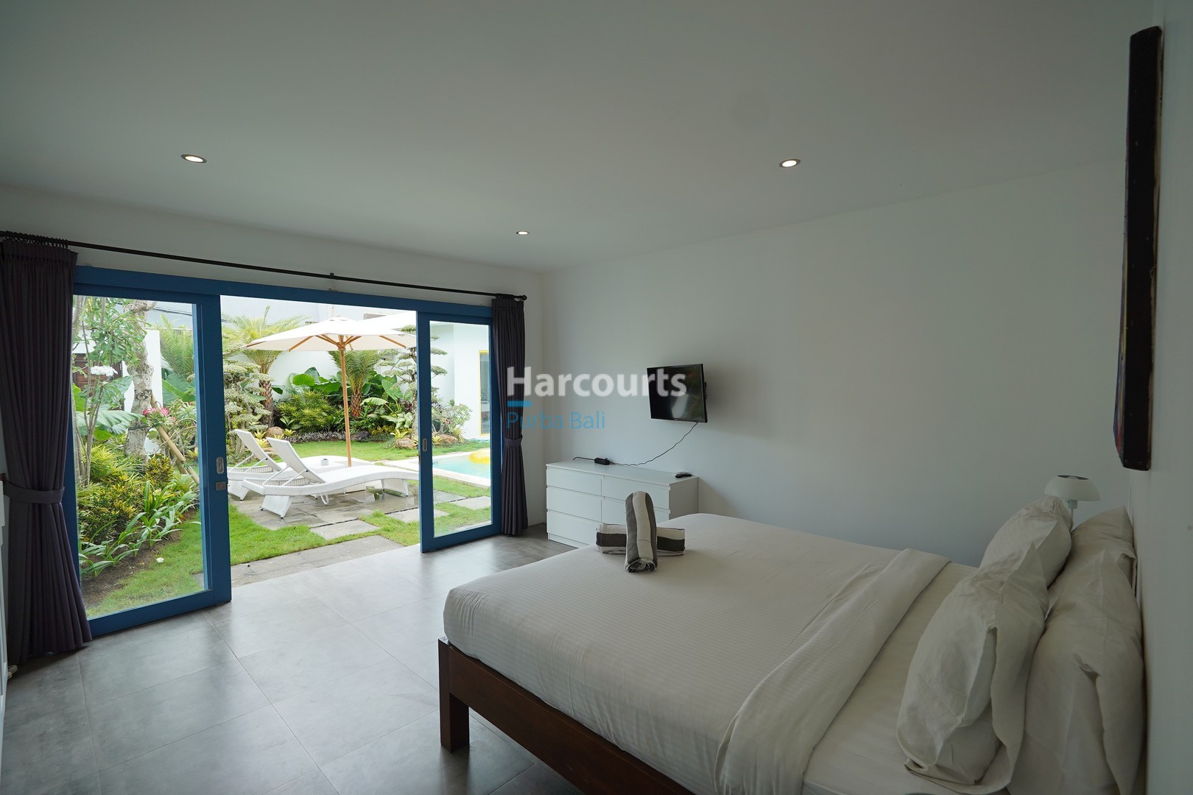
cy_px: 398
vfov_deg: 73.7
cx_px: 596
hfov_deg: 96.7
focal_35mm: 16
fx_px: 530
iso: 125
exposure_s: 1/100
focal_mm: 11
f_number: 4
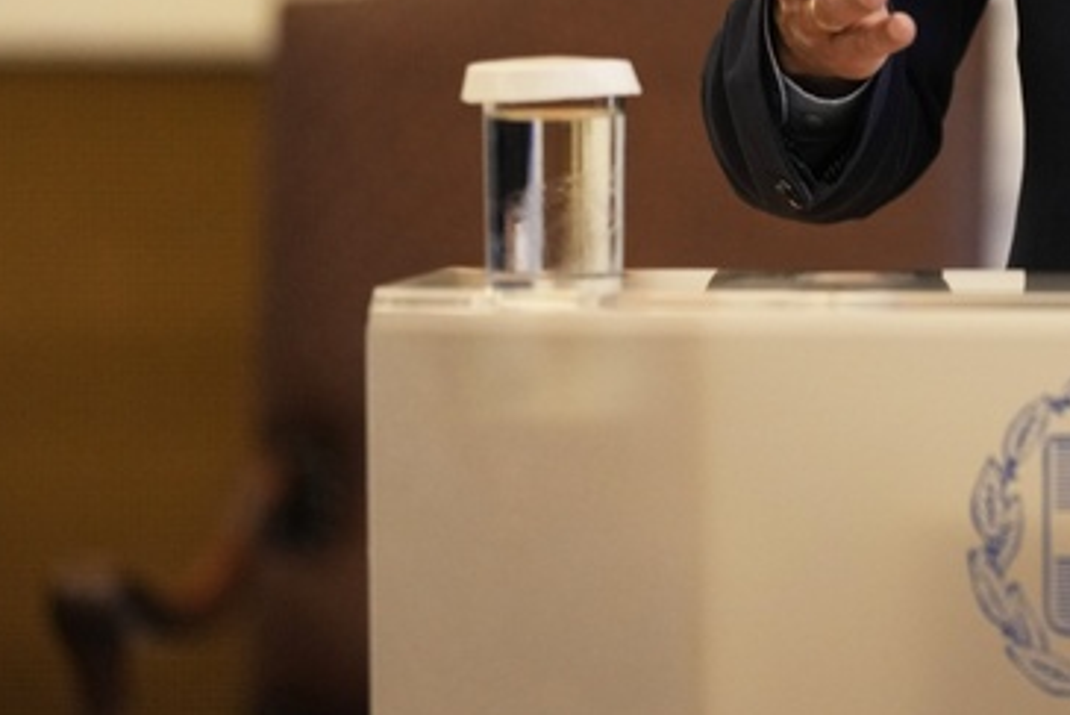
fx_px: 11298
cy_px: -266
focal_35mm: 380
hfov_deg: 5.4
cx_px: 1370
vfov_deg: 3.6
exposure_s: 1/400
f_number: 1.8
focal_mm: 135
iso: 2000
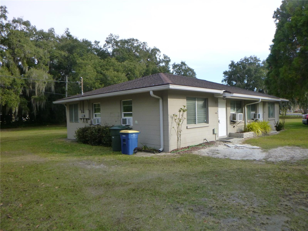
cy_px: 116
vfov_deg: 54.9
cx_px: 154
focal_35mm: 25
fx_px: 222
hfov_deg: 69.4
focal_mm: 4.5
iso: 160
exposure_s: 1/200
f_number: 3.9
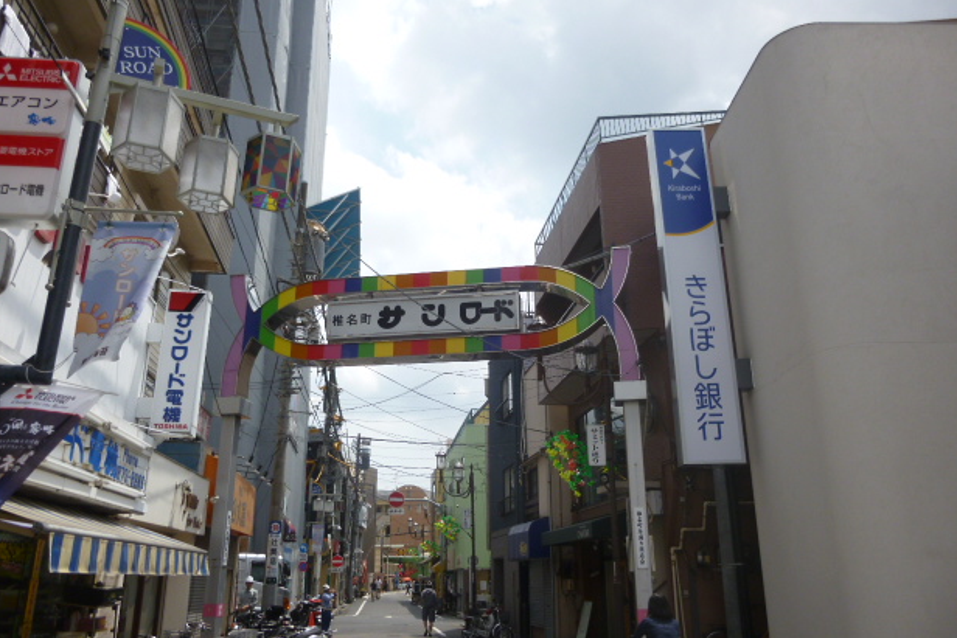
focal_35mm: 27
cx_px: 477
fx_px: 718
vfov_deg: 47.9
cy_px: 332
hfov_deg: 67.4
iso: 100
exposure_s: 1/1000
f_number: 3.1
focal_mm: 4.5
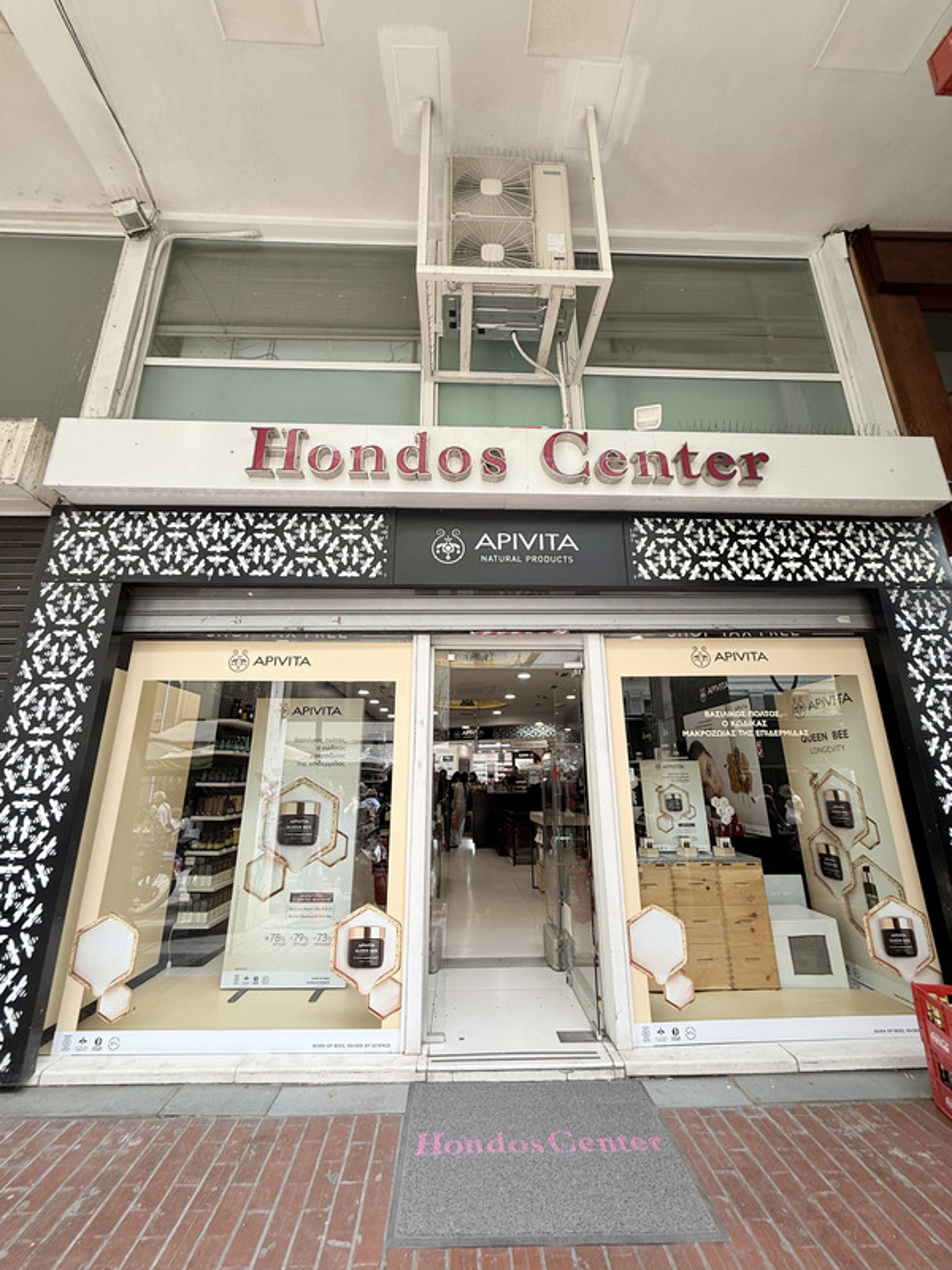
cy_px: 635
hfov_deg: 85.7
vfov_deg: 102.1
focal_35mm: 14
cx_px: 476
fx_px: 513
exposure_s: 1/127
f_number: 2.2
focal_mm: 2.22
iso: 50
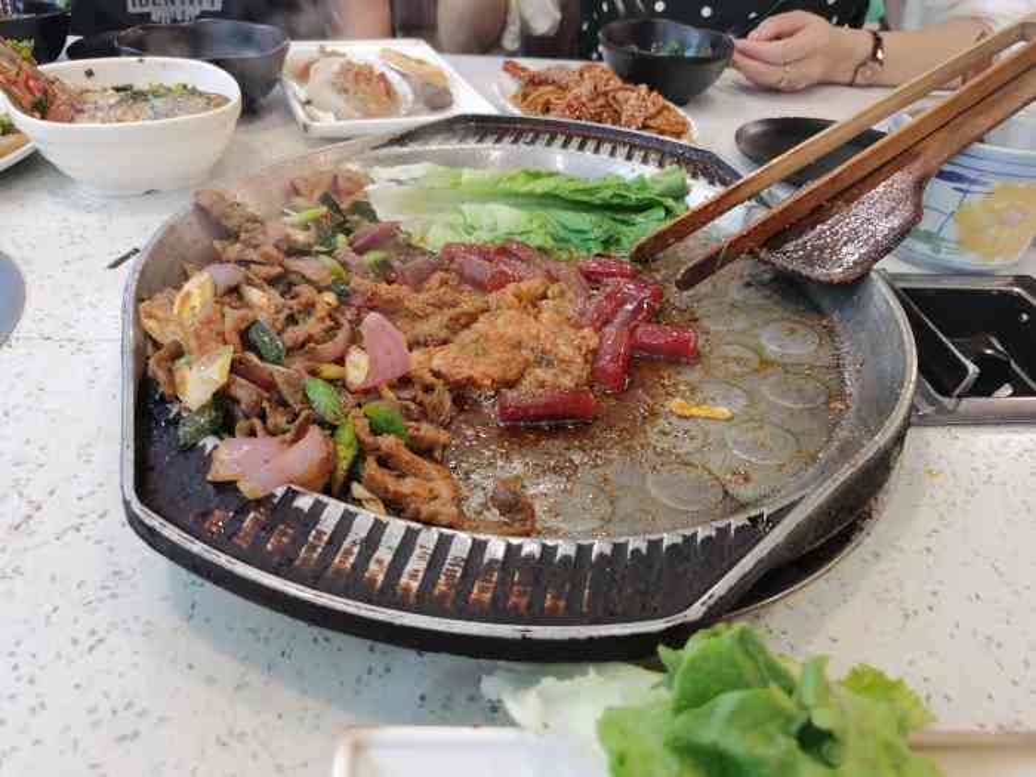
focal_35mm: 27
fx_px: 808
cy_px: 388
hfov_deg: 65.3
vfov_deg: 51.4
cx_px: 518
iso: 100
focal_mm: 5.58
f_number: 1.8
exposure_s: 1/50
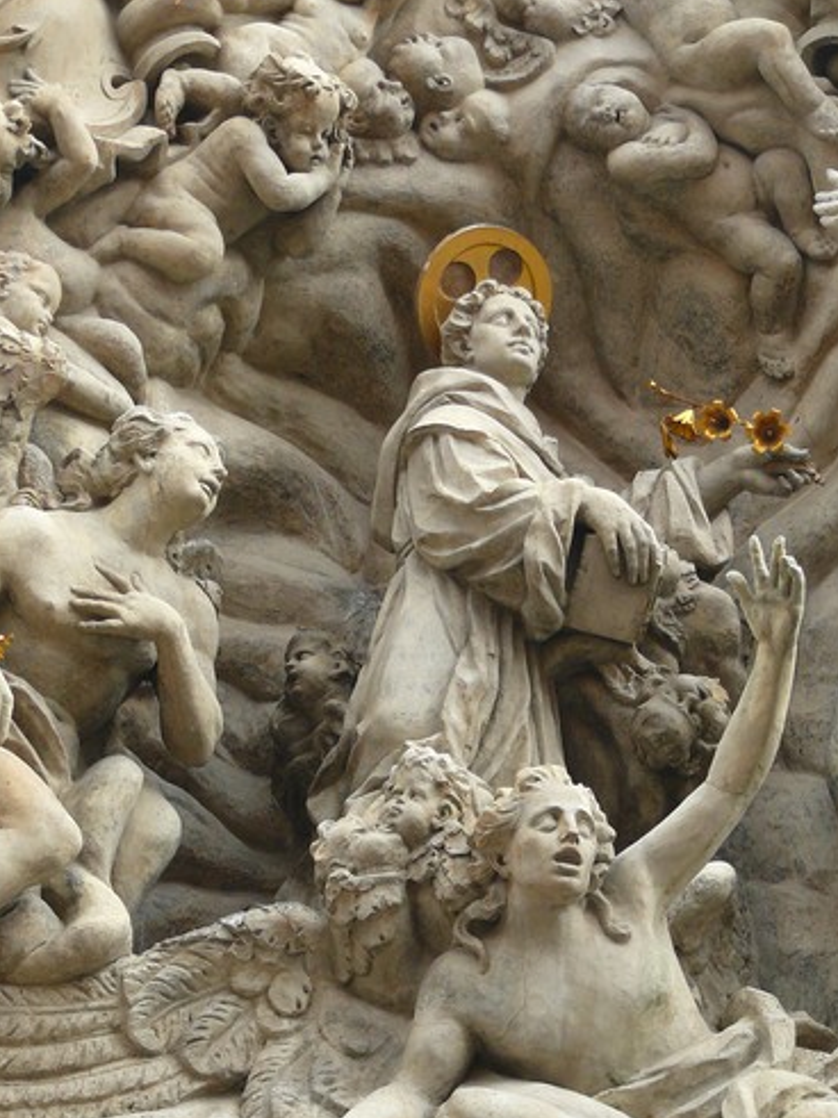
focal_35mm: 188
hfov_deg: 7.9
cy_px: 827
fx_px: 6071
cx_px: 542
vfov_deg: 10.5
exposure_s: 1/100
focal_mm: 26
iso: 100
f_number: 3.6
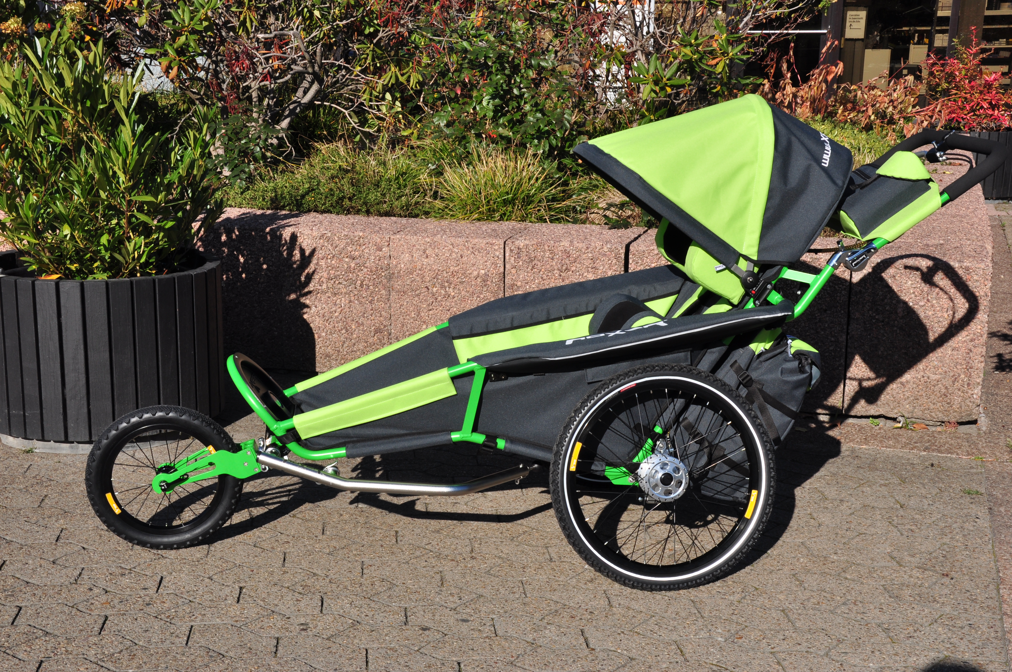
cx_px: 506
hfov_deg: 38.9
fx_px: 1432
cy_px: 336
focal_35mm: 51
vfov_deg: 26.4
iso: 200
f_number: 18
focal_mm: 34
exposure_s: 1/200
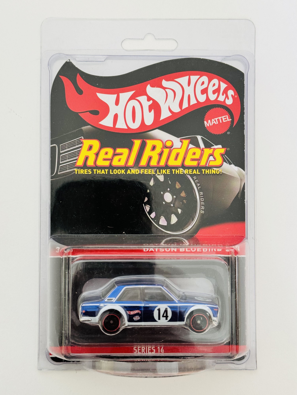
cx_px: 148
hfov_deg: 30.3
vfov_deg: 39.7
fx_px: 549
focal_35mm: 48
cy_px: 198
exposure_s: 1/60
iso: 250
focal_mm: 6.76
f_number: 1.78
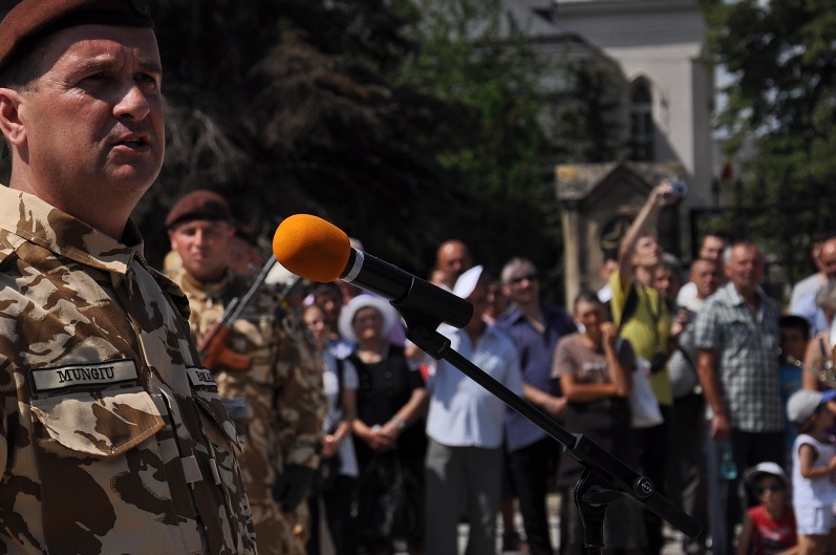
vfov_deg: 9.8
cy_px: 278
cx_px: 231
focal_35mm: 140
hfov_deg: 14.6
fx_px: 3246
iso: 200
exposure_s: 1/2500
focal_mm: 62
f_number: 13
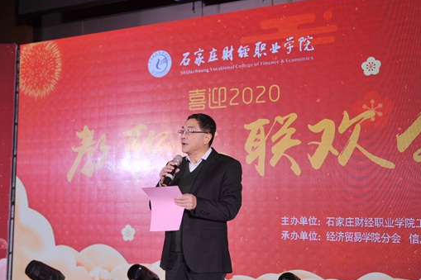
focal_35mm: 54
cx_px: 213
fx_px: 631
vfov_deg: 25.0
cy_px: 145
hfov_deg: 36.9
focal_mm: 50
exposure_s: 1/500
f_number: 3.2
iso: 1000
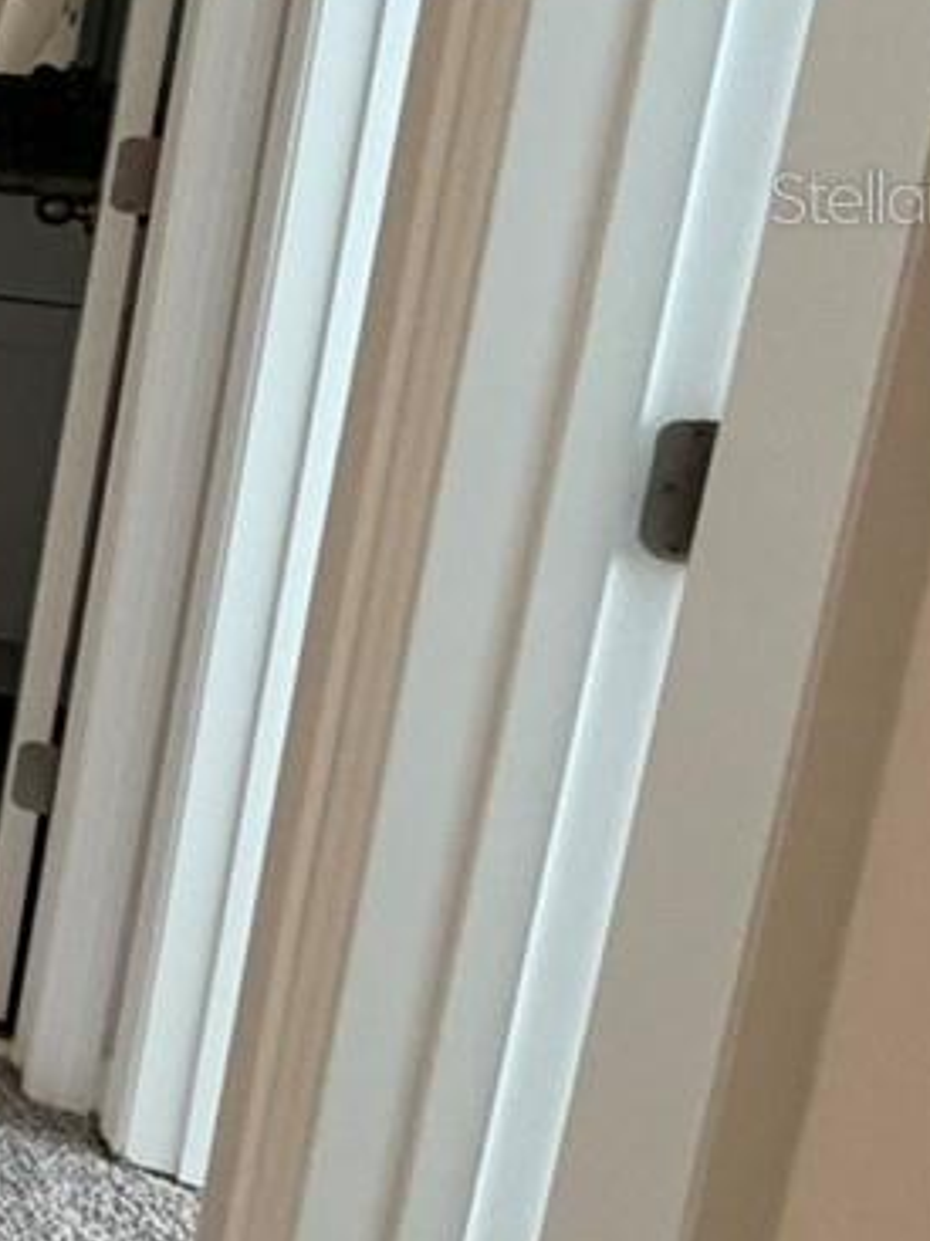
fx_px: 2186
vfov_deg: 30.7
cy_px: 196
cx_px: -1617
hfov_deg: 12.9
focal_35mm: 61
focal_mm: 2.22
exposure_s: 1/60
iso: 200
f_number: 2.2
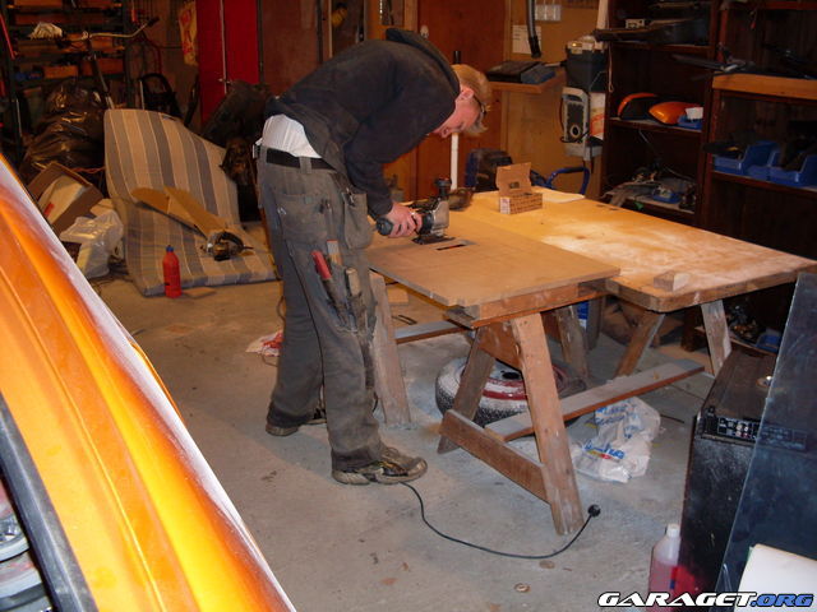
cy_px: 306
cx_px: 408
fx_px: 897
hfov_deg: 49.0
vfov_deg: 37.7
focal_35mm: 38
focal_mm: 6.3
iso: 100
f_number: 2.8
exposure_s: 1/45
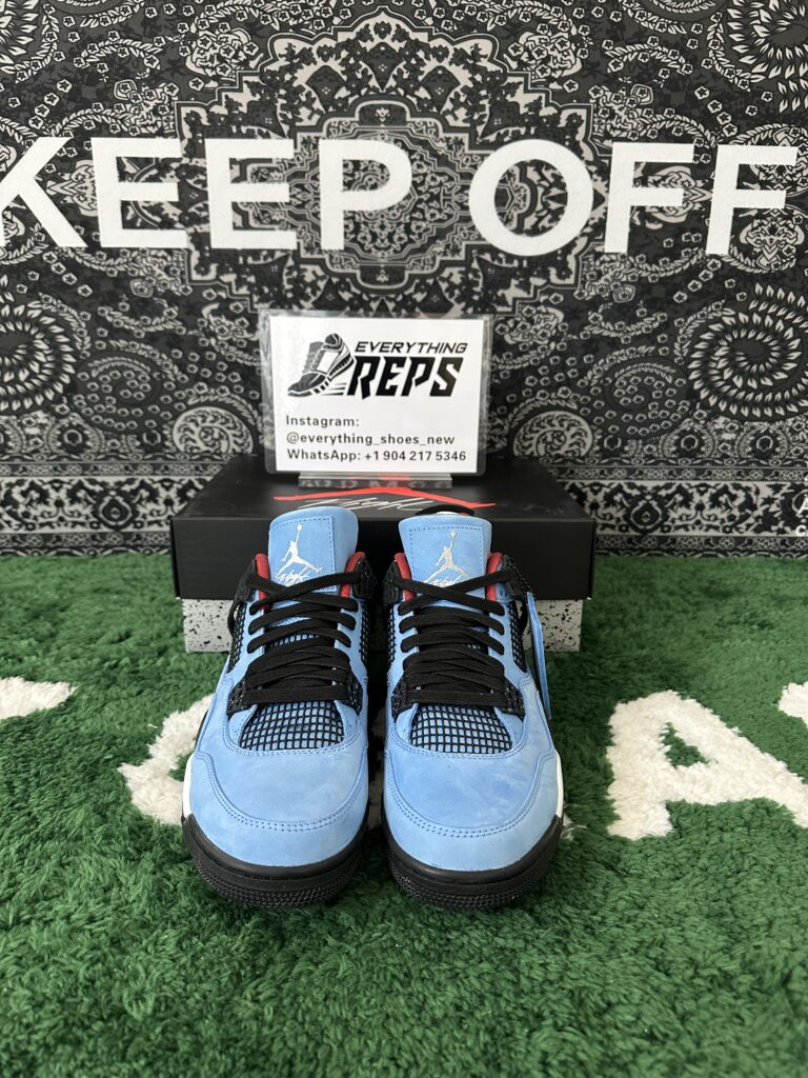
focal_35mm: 24
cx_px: 404
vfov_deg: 71.6
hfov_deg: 56.8
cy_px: 539
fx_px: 747
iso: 400
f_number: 1.78
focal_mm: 6.86
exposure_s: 1/50
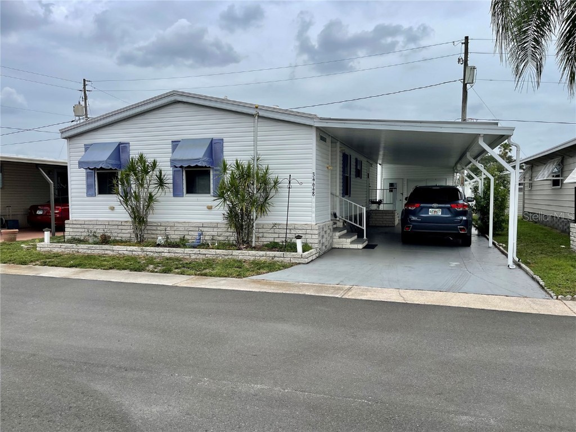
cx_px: 288
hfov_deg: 67.3
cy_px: 216
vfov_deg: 53.1
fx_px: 433
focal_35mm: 26
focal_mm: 5.1
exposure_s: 1/4348
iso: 32
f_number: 1.6
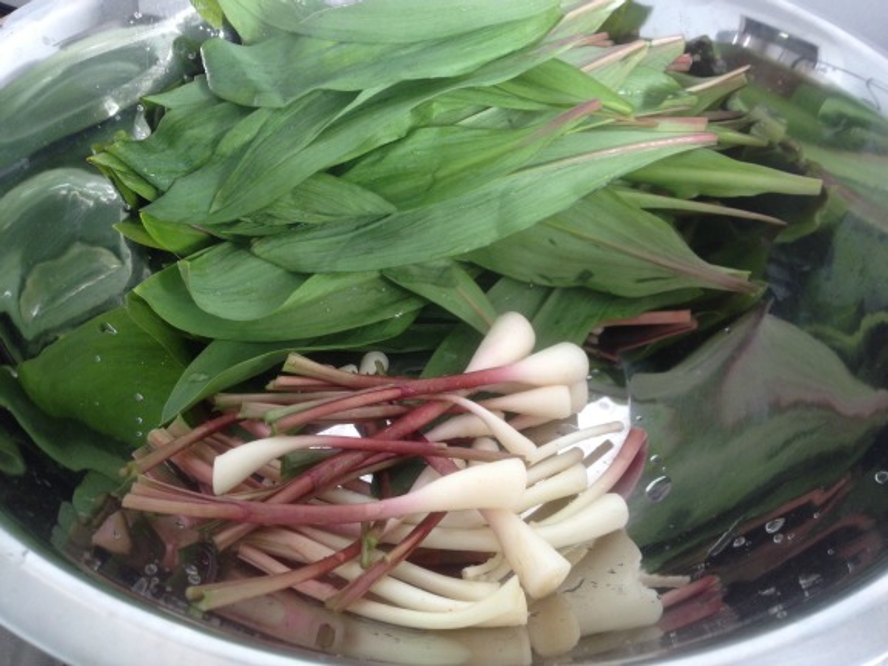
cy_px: 333
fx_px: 898
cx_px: 444
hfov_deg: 52.6
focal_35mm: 35
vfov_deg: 40.7
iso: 64
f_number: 2.4
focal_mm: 4.28
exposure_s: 1/40
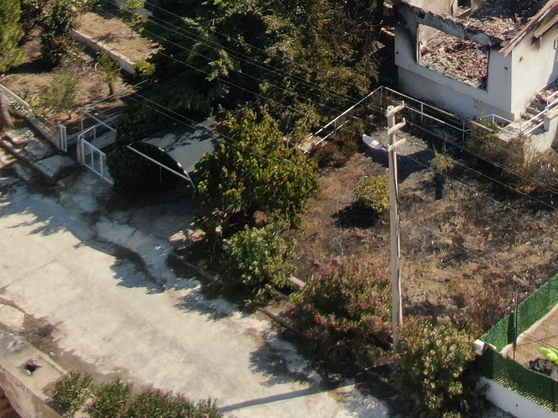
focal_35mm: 77
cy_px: -251
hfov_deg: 25.1
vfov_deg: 16.9
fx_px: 1241
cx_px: 402
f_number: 2.8
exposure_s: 1/1000
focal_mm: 4.39
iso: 100
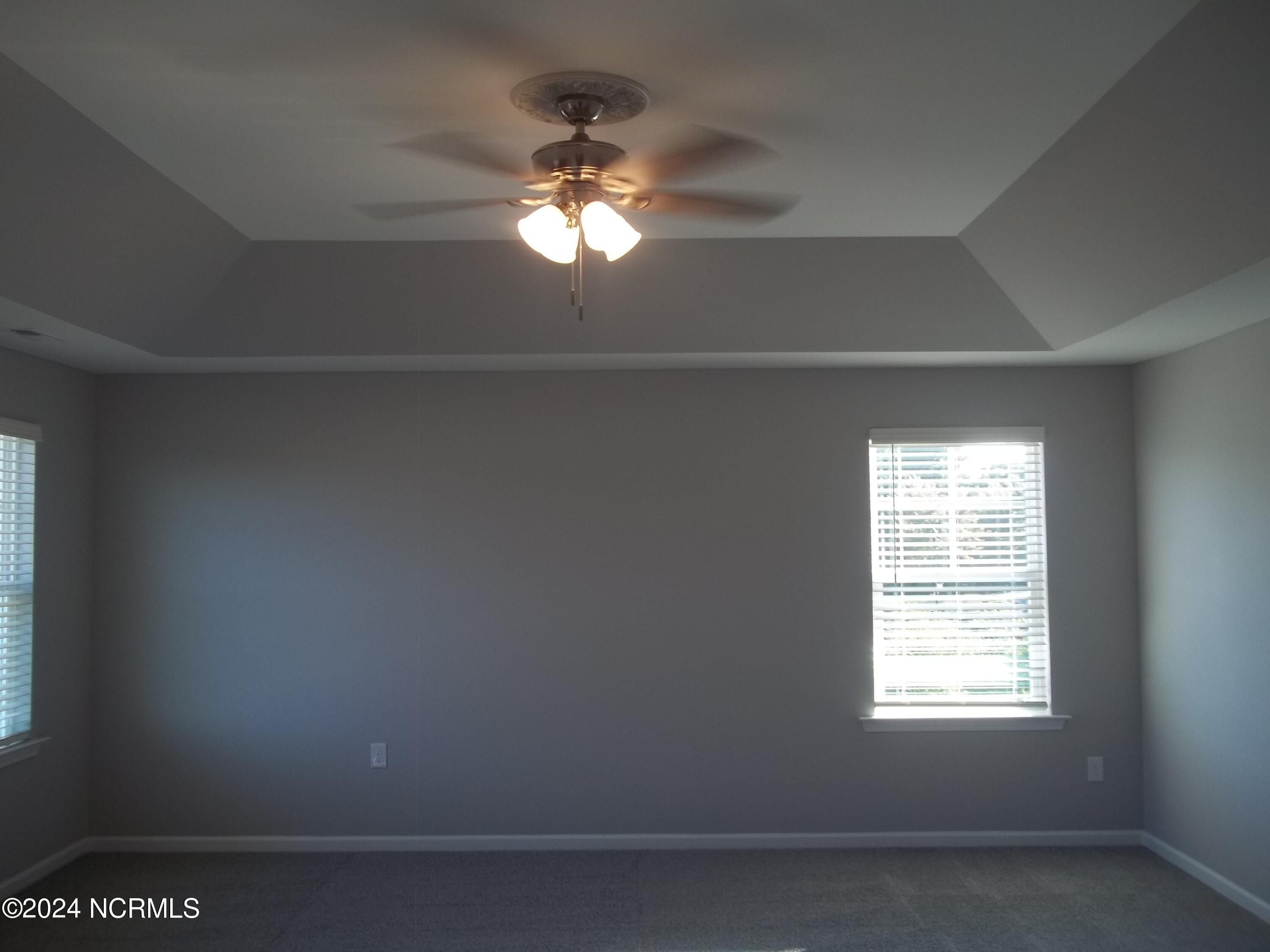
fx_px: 1174
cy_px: 476
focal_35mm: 32
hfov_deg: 56.8
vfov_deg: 44.2
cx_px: 635
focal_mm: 5.7
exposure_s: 1/50
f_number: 2.9
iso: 64
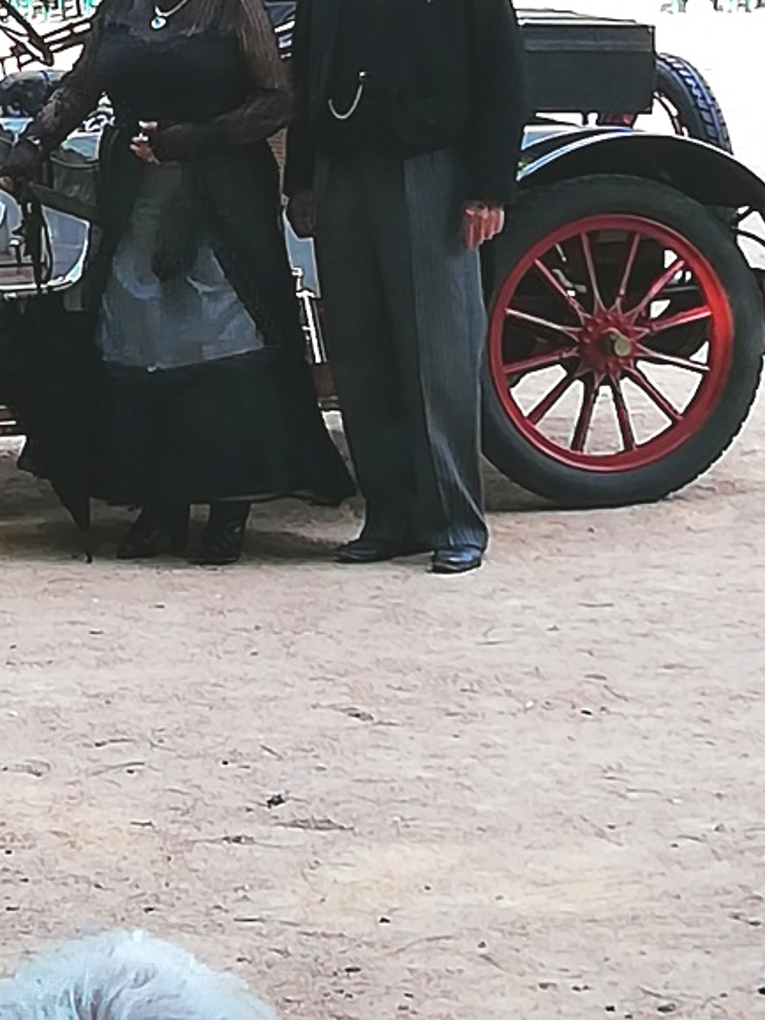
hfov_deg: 10.2
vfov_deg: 13.4
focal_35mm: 145
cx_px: 7
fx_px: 4274
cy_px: -89
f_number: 2.2
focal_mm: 3.21
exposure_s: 1/277
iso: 50
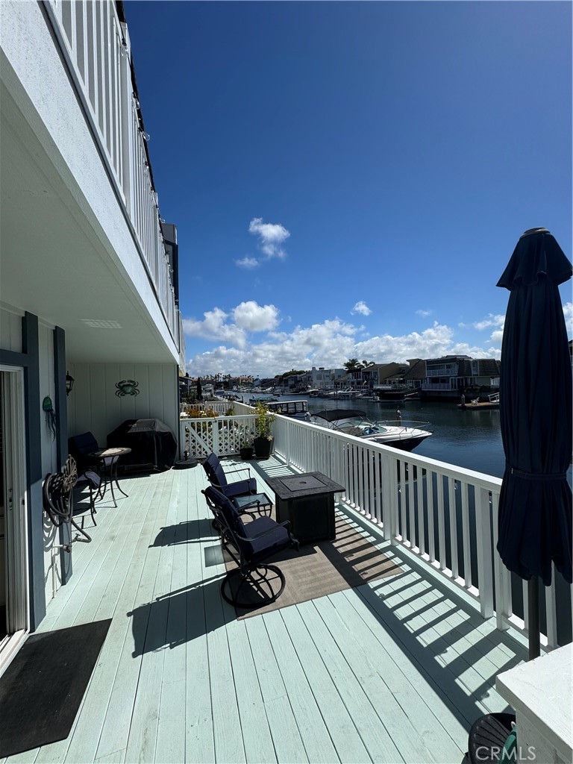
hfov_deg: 85.7
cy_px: 382
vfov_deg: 102.1
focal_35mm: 14
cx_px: 286
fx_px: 309
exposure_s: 1/3906
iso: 40
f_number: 2.2
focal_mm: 2.22
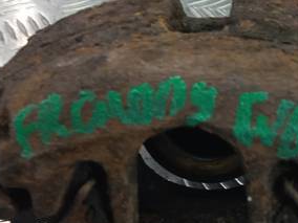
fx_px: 775
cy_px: 150
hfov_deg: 21.5
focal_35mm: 90
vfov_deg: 16.4
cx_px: 243
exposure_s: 1/50
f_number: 1.8
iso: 80
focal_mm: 4.6
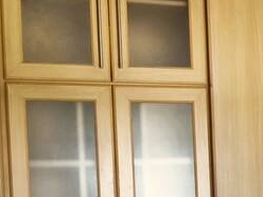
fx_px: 661
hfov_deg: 20.6
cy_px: 209
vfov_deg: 16.5
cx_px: 338
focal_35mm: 87
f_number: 2.2
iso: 250
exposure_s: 1/30
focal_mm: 1.91
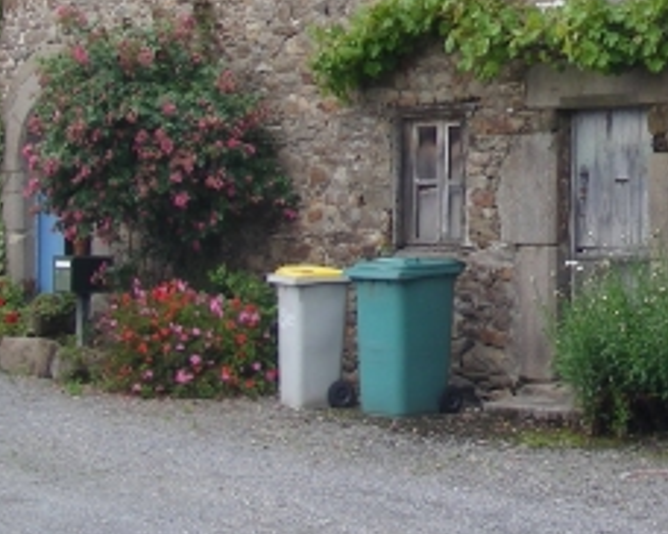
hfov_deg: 16.7
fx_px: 2193
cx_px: 765
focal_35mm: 111
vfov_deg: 13.5
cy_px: -82
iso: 50
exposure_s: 1/114
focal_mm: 6.3
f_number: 4
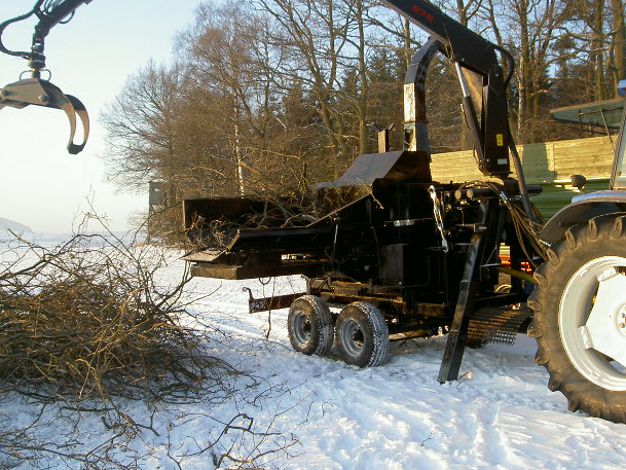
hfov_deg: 45.8
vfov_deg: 35.1
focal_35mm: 41
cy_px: 229
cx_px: 328
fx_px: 742
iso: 100
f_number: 4.7
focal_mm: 8
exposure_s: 1/96.2
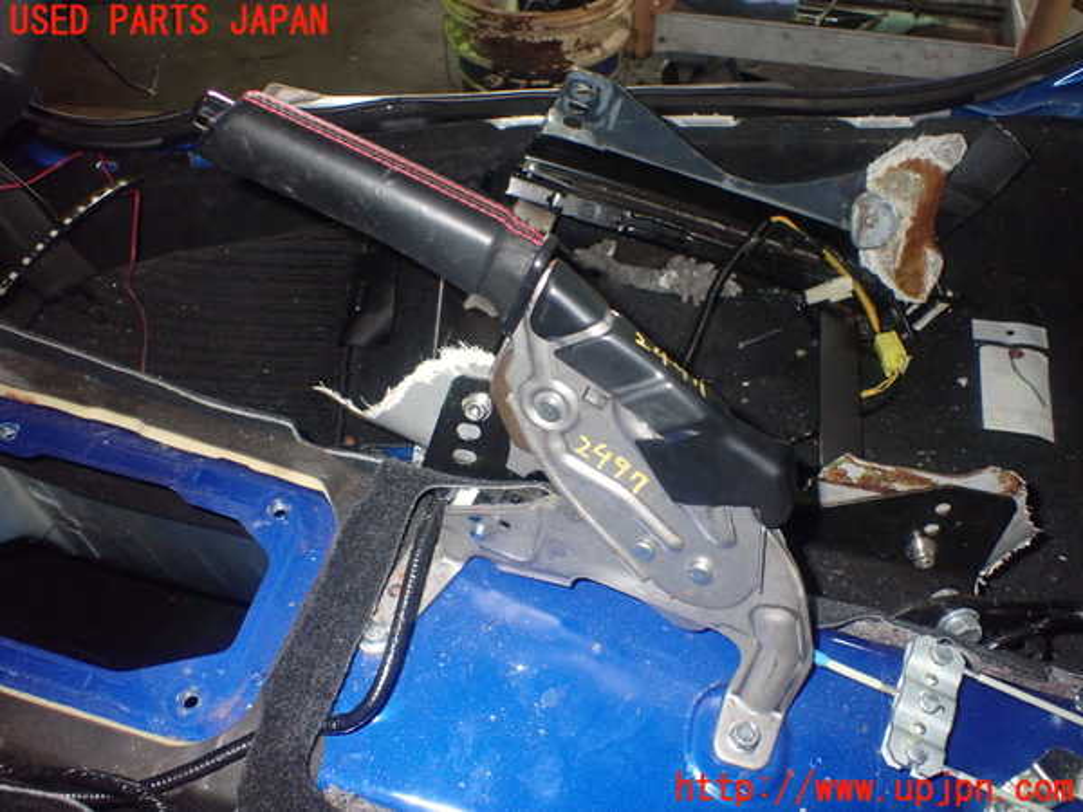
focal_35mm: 30
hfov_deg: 60.0
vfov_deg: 46.8
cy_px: 406
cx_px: 542
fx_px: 939
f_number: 6.3
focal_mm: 5.4
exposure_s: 1/30
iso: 800
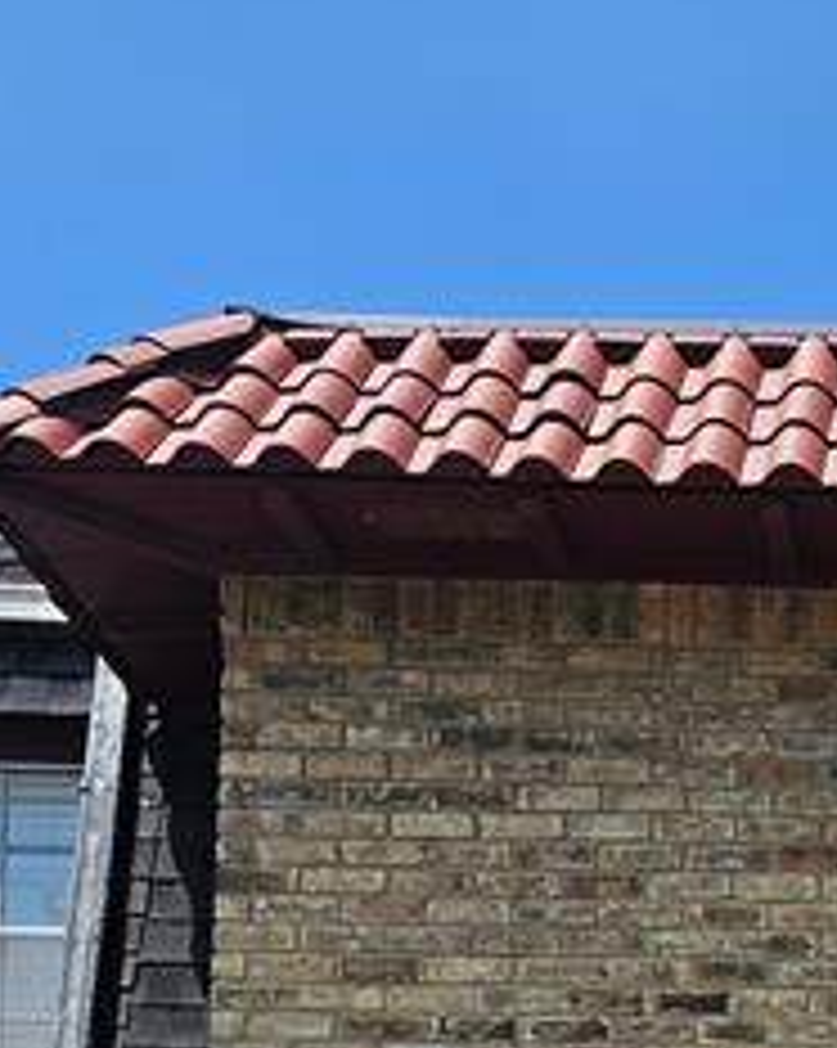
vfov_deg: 21.7
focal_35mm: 74
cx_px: 1071
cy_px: 1552
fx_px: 2294
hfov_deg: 19.2
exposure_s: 1/1819
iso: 25
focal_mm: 5.4
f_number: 1.8
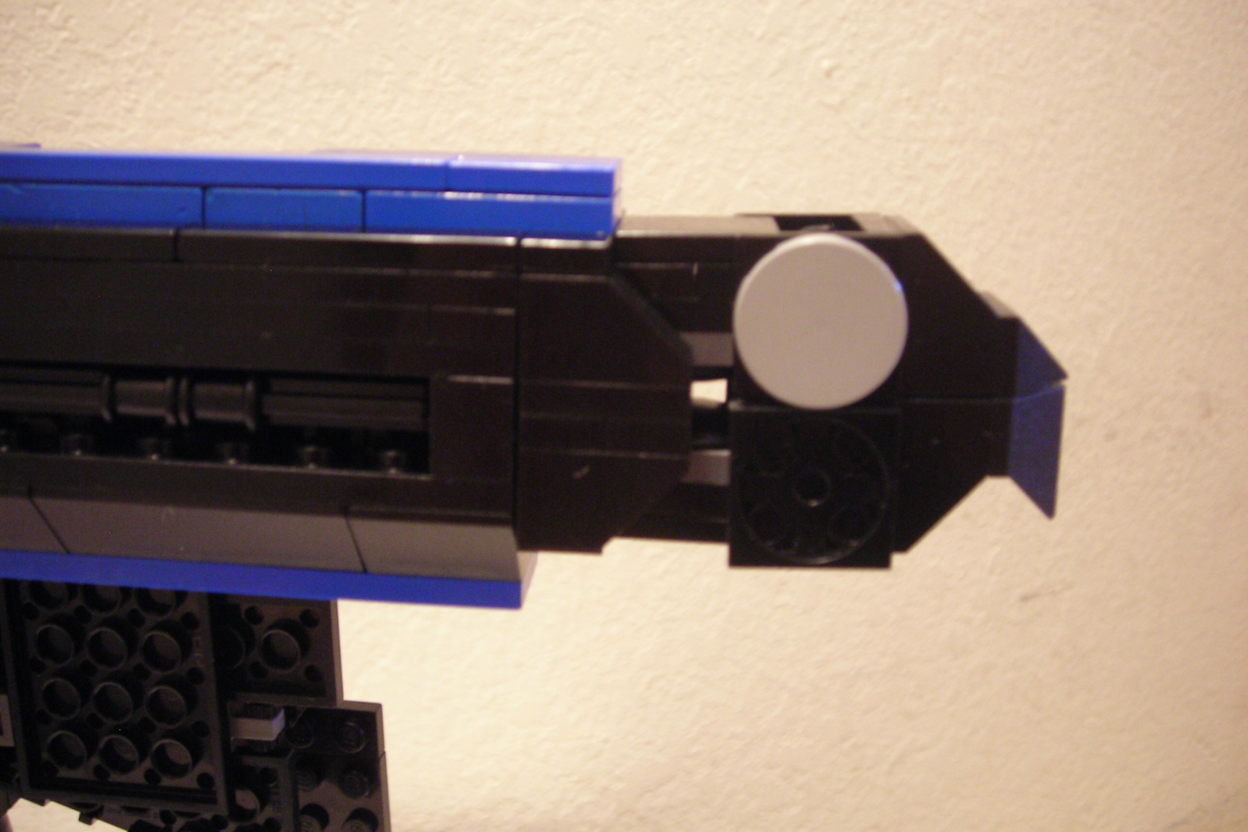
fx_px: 1386
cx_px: 619
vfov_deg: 33.4
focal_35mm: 40
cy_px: 413
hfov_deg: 48.5
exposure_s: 1/1.6
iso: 200
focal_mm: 6.3
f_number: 3.2
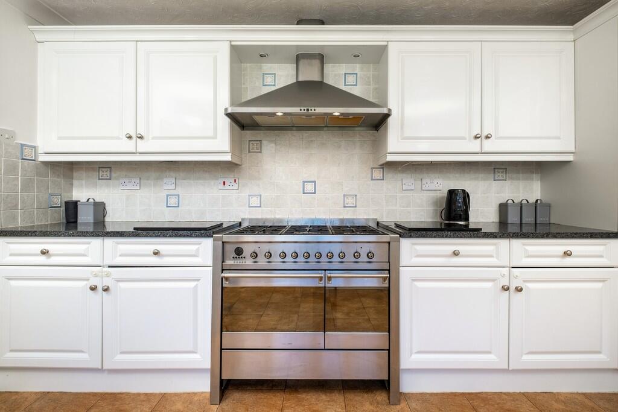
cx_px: 309
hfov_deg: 96.7
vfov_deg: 73.8
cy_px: 206
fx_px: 275
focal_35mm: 16
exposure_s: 1/25
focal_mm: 10.5
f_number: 7.1
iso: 200
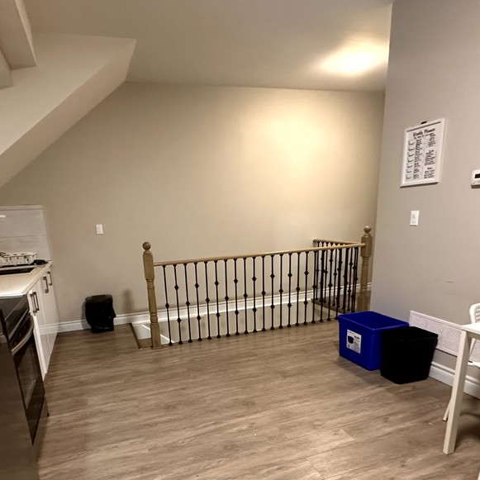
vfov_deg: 65.7
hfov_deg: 66.8
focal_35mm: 23
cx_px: 202
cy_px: 314
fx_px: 361
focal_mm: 2.22
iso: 640
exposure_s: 1/60
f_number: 2.2
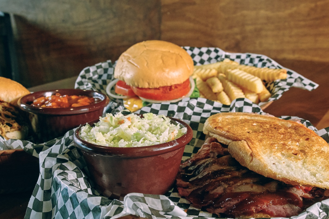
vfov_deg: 29.2
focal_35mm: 46
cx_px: 149
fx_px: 421
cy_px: 133
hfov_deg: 42.7
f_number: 13
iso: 2000
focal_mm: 35
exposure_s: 1/100
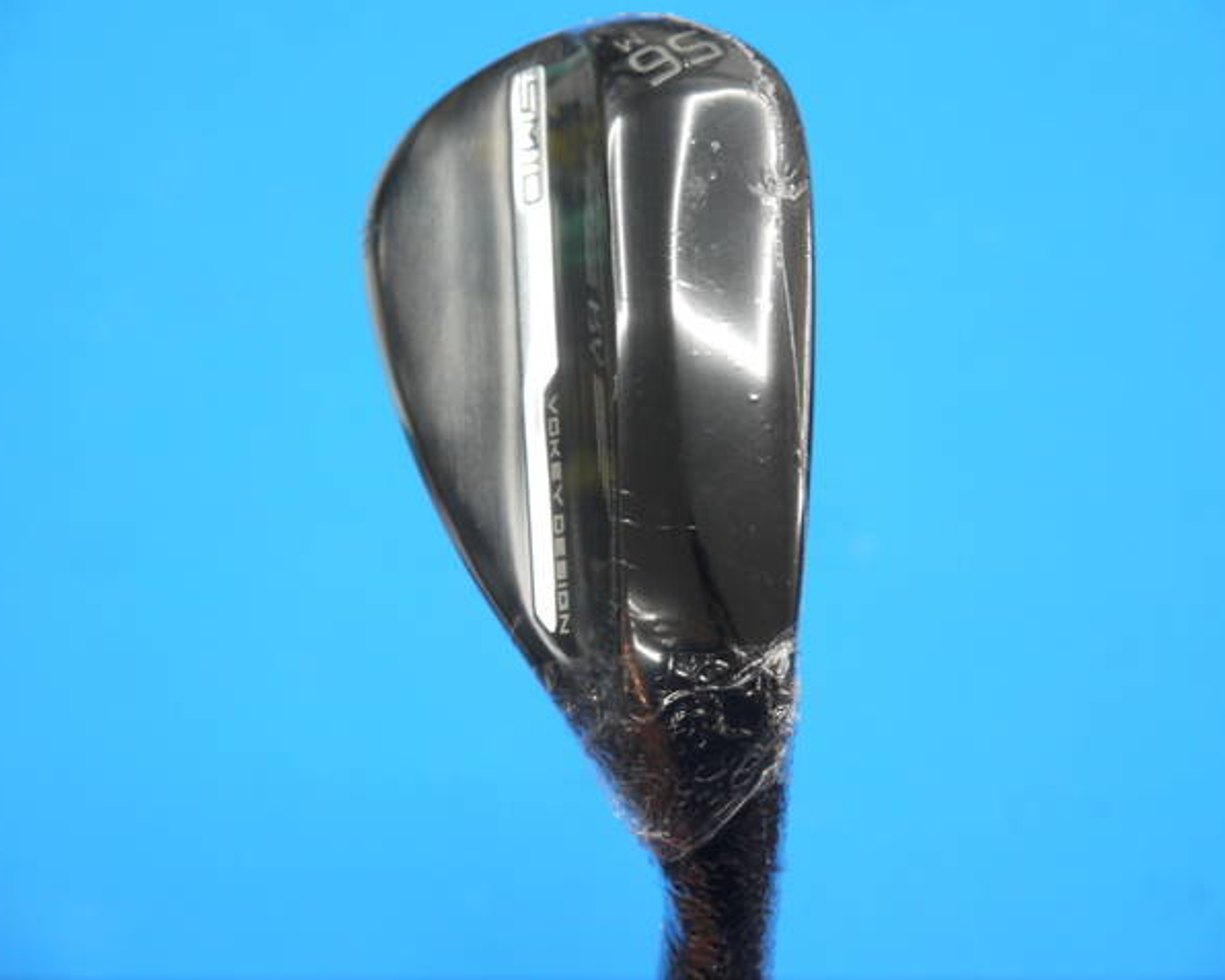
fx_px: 3191
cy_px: 489
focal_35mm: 88
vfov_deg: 17.5
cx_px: 629
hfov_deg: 21.7
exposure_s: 1/80
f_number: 5.6
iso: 640
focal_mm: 42
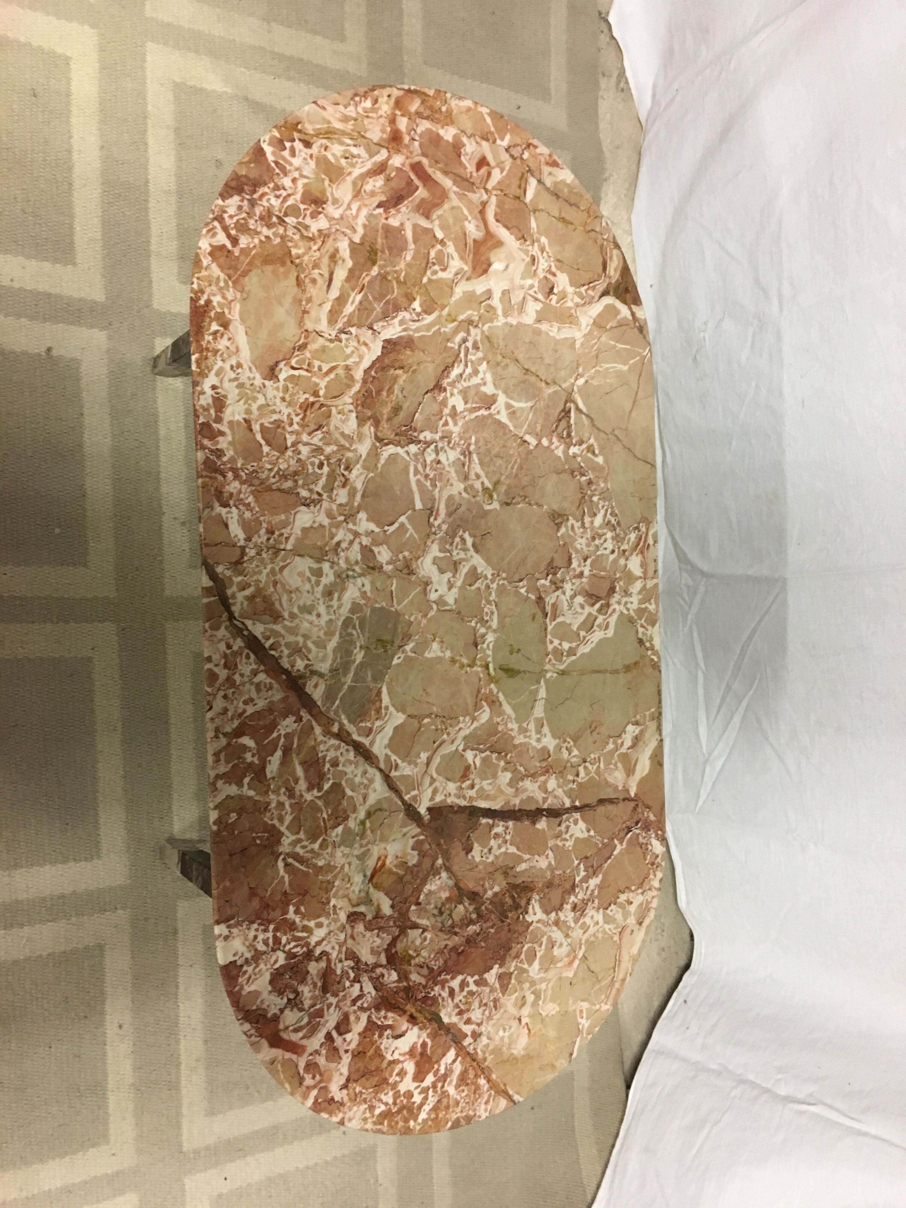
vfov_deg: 61.7
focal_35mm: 29
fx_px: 1012
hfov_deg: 48.2
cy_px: 604
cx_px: 453
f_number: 2.2
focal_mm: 4.15
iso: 200
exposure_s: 1/33
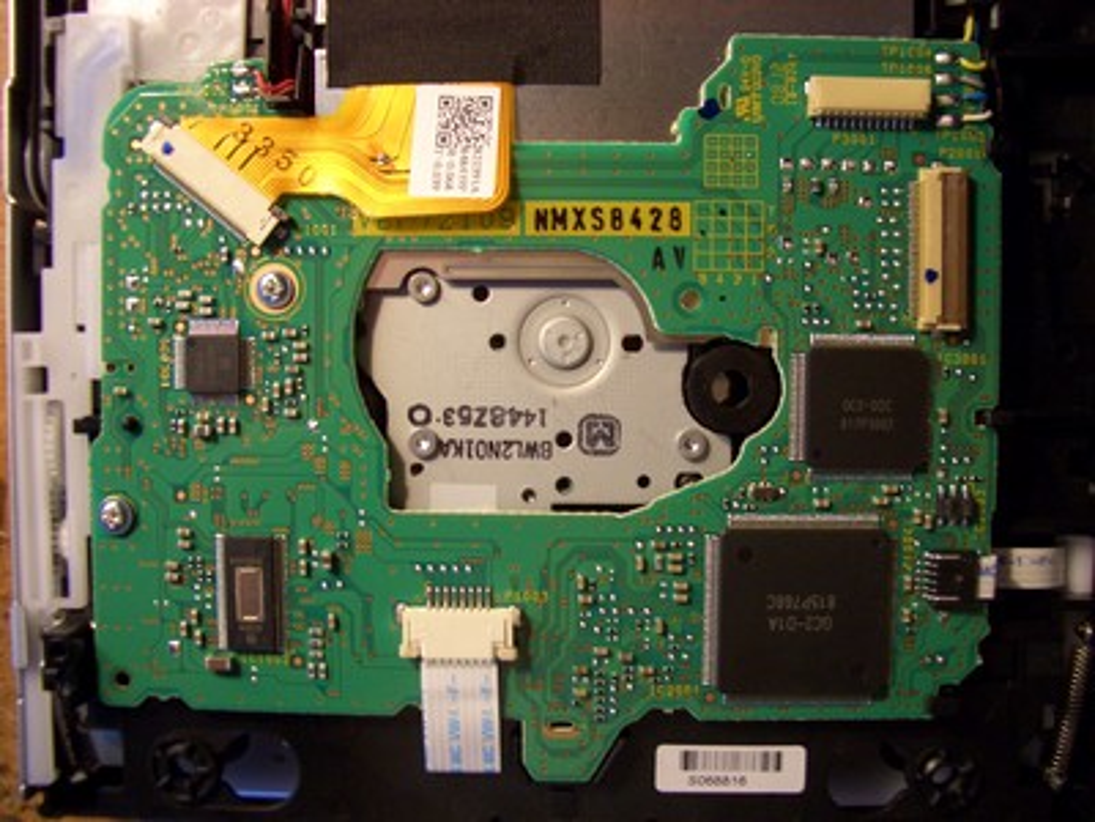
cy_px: 411
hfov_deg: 52.6
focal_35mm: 35
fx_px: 1107
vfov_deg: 40.7
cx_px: 548
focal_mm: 5.8
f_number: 2.6
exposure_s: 1/25
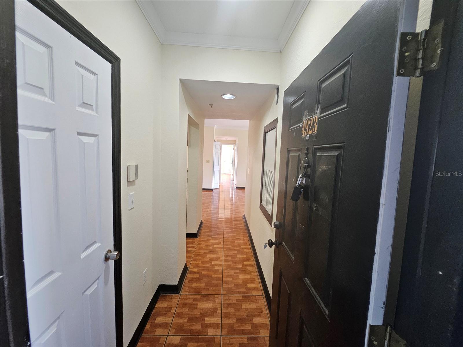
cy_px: 174
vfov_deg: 89.9
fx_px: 174
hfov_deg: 106.2
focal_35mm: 13
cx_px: 232
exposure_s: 1/60
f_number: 2.2
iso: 250
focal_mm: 1.74
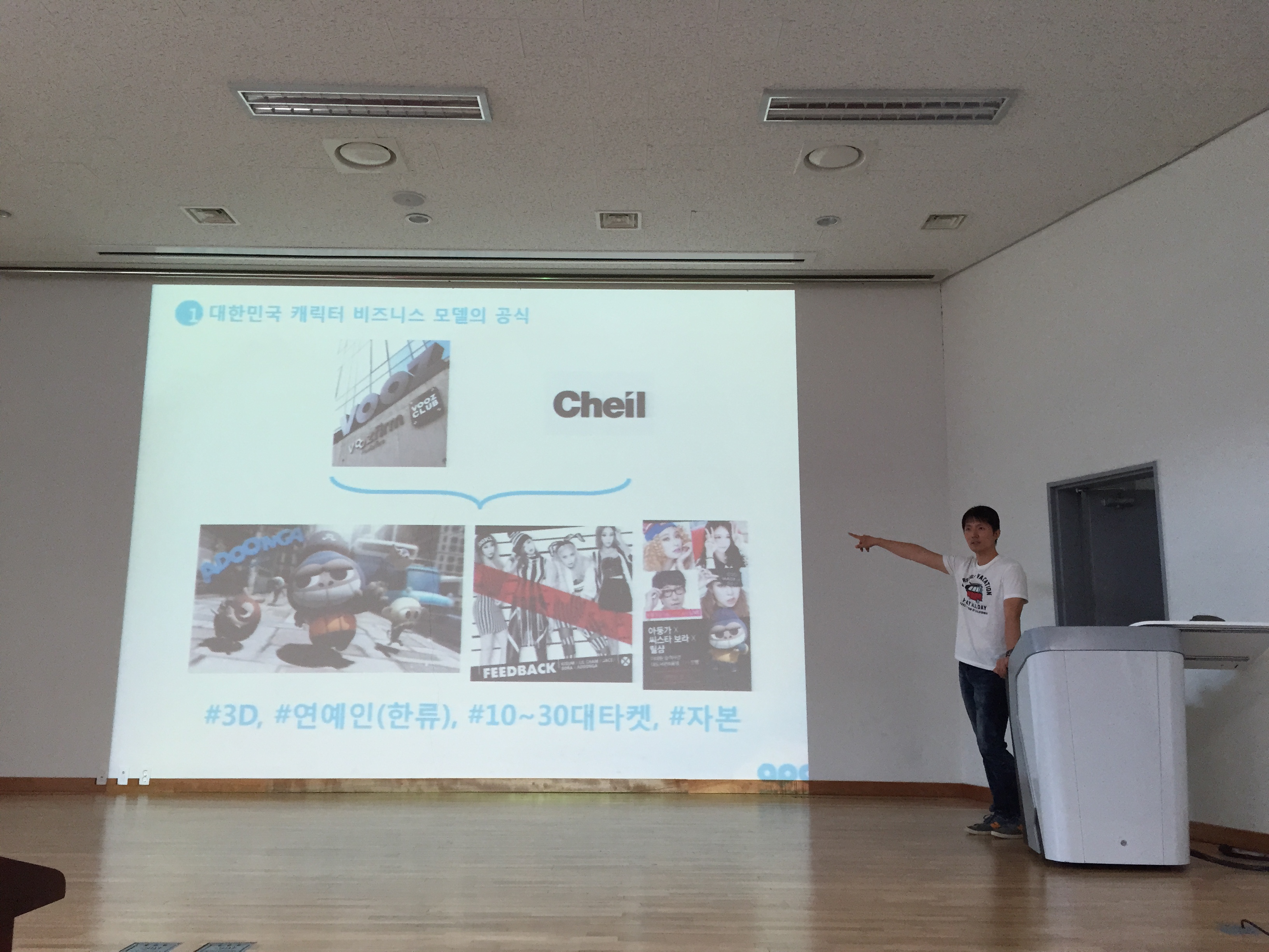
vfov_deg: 48.2
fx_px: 1063
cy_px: 476
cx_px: 634
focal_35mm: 29
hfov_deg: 61.7
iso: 40
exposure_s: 1/30
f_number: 2.2
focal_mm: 4.15
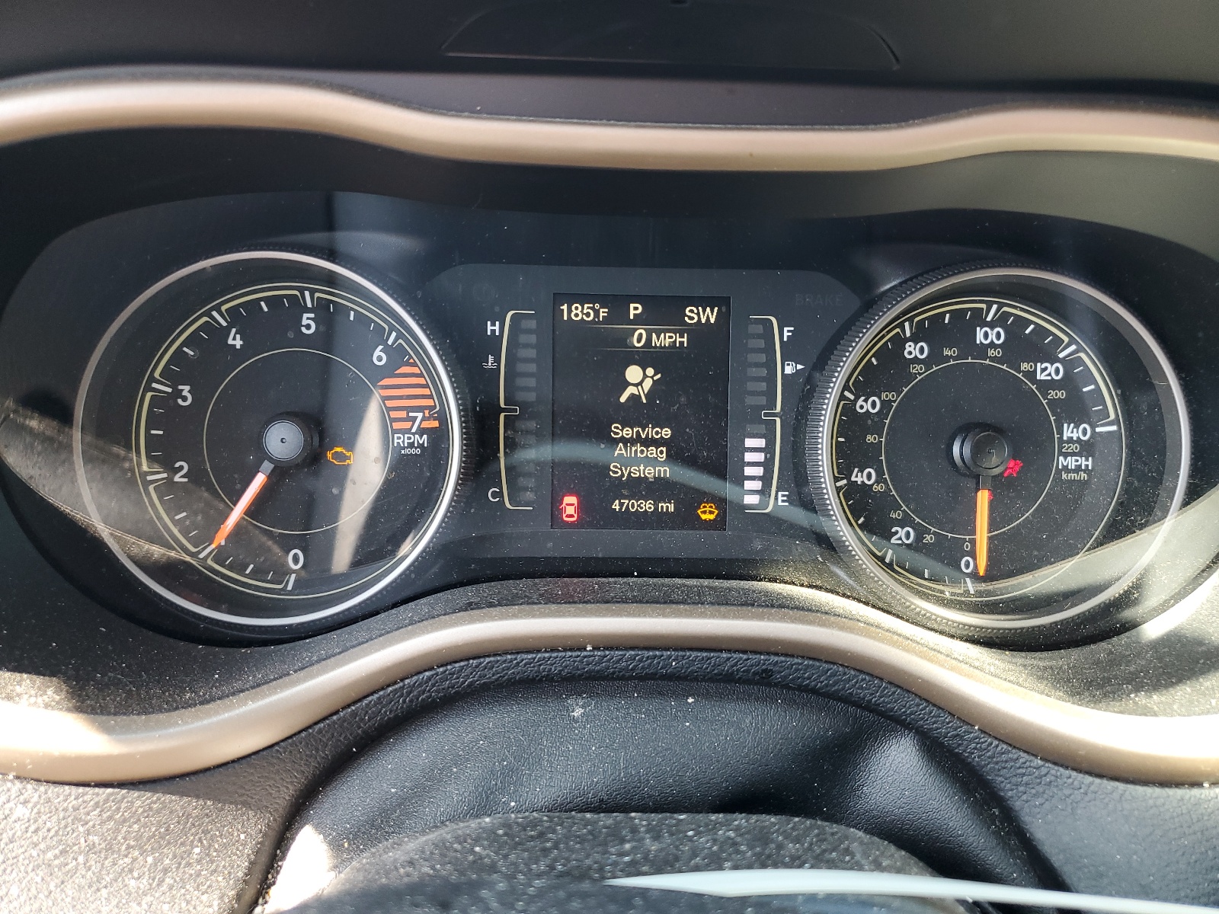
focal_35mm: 26
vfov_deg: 53.1
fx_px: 916
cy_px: 457
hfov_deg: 67.3
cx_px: 610
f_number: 1.5
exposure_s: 1/120
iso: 72
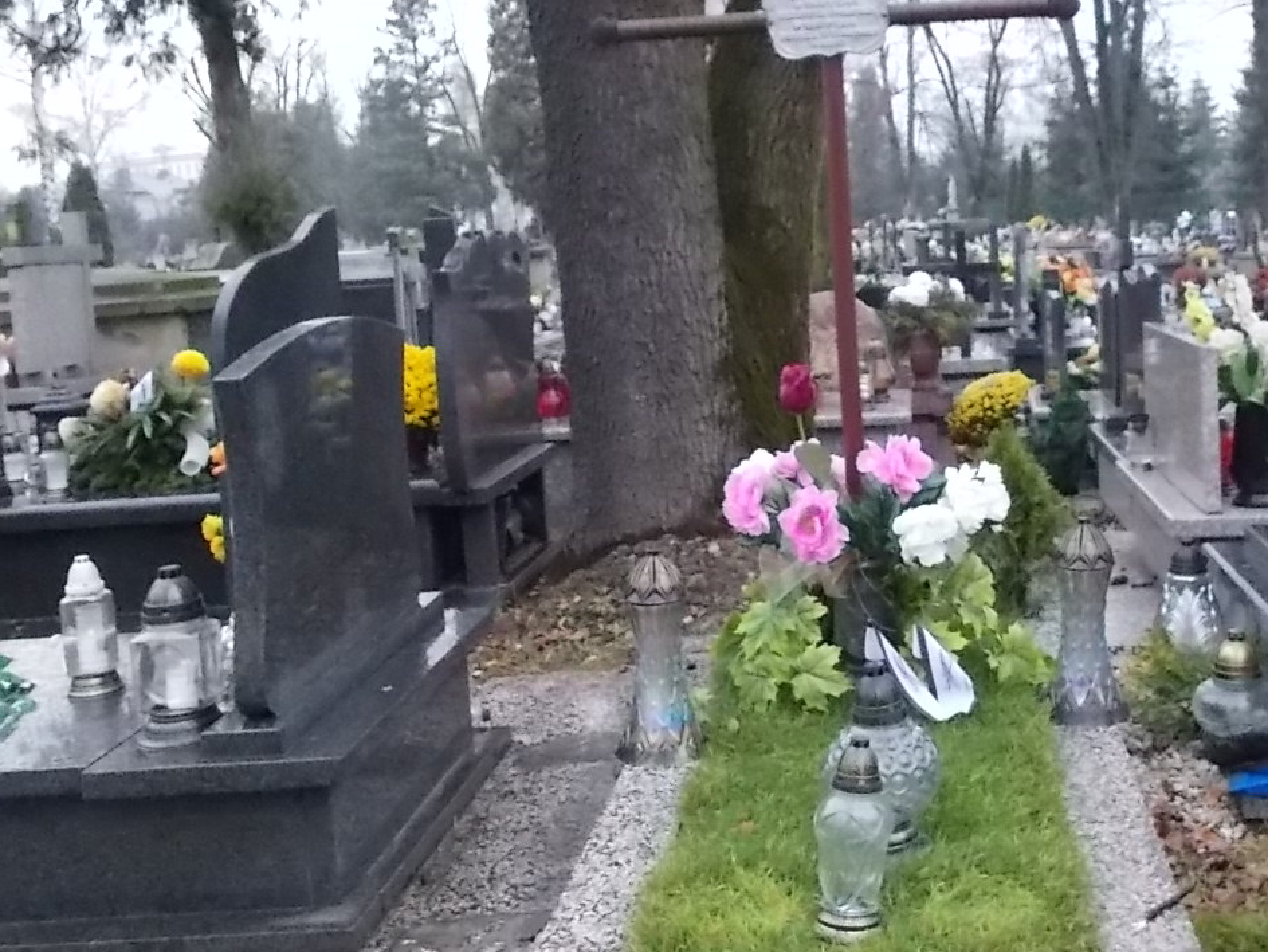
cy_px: 306
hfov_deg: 42.1
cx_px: 894
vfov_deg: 32.6
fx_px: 1612
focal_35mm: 44
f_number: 3.2
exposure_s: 1/160
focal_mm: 4.6
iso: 400
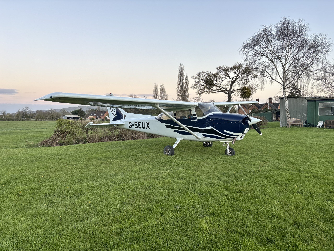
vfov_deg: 53.1
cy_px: 126
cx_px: 167
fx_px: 251
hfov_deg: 67.3
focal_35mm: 26
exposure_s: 1/121
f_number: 1.6
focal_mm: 5.96
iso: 40
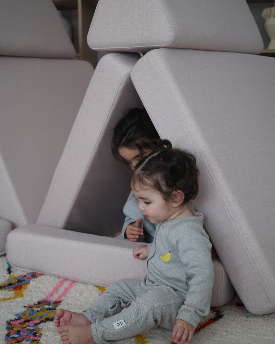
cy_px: 191
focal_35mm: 47
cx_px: 138
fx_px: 478
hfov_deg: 32.1
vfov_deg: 39.5
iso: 400
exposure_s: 1/160
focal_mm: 41
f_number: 4.5
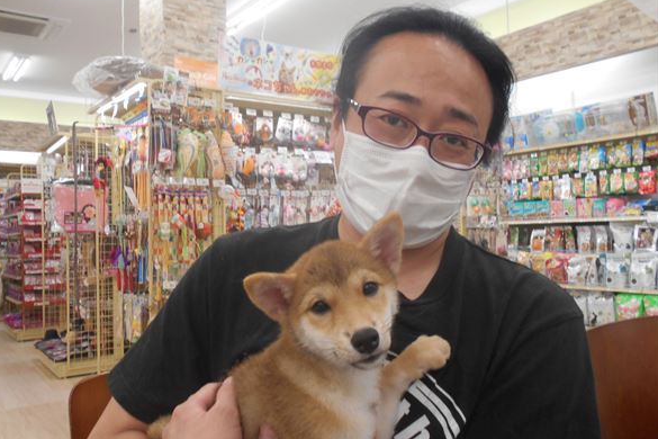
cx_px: 326
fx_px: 585
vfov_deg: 41.1
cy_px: 225
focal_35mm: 32
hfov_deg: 58.7
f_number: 3.4
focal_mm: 5.1
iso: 180
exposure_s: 1/30
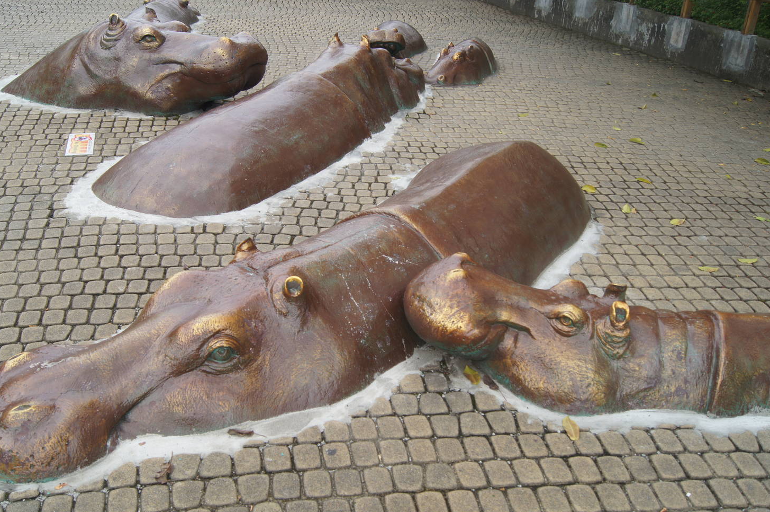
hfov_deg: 57.3
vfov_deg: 39.9
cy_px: 258
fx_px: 705
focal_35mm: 33
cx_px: 368
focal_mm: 20
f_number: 5
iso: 100
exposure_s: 1/250
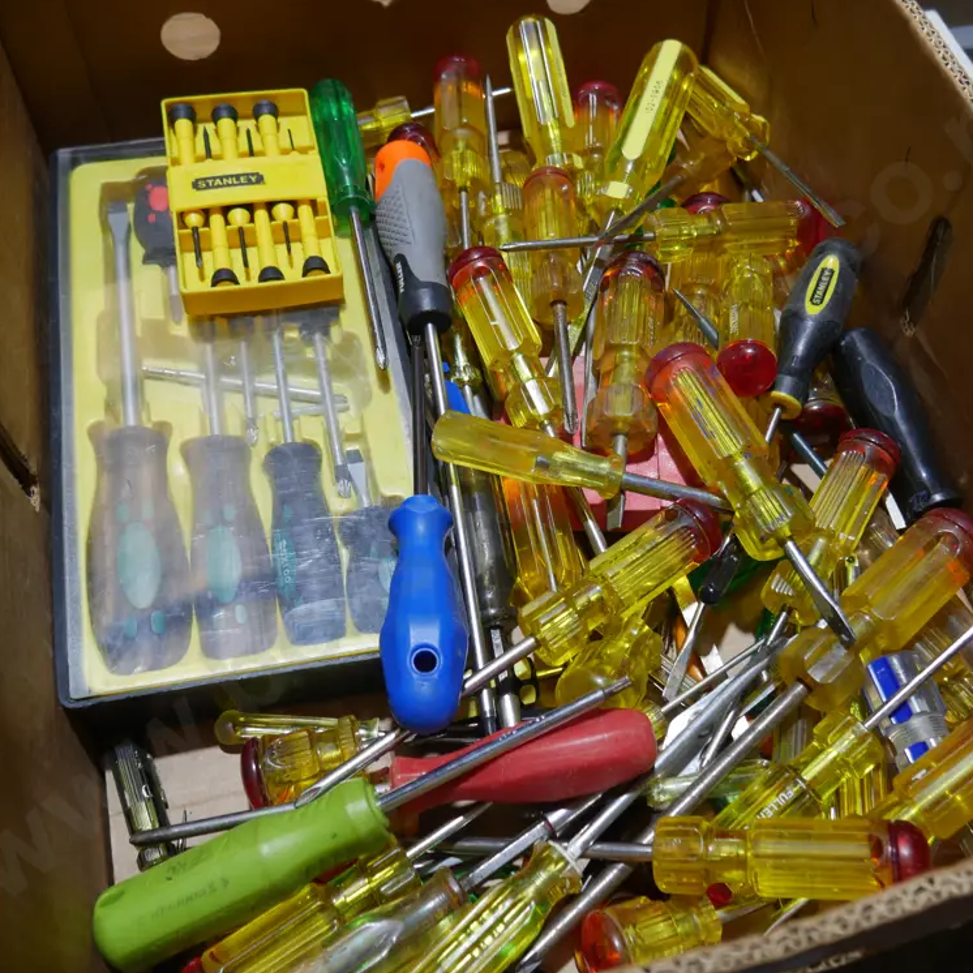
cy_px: 482
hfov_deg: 48.4
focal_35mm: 34
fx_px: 1081
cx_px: 515
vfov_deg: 48.4
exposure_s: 1/80
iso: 200
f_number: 3.5
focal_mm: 14
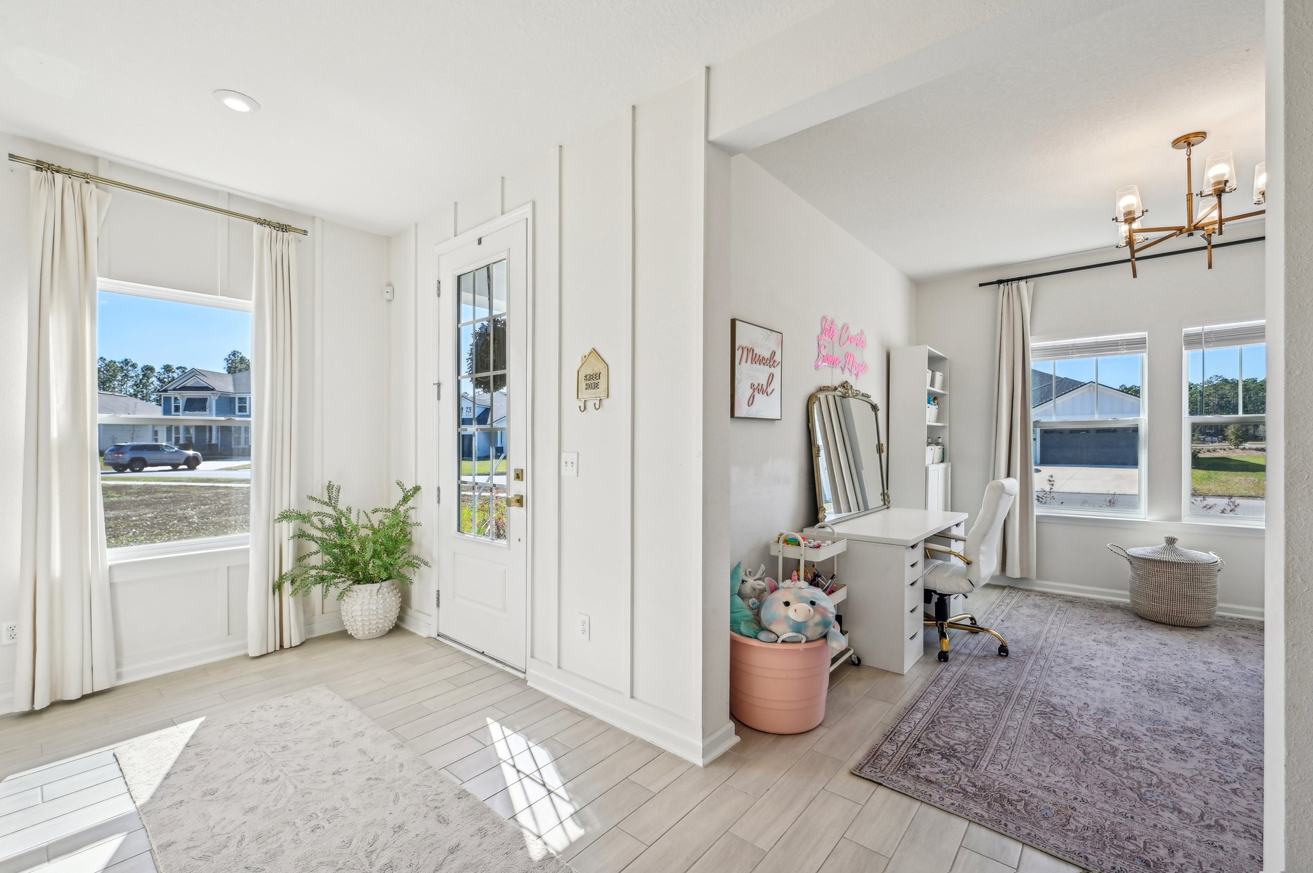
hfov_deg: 100.4
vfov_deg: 77.2
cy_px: 436
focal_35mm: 15
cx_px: 656
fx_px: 547
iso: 400
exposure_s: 1/125
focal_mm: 15
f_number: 8
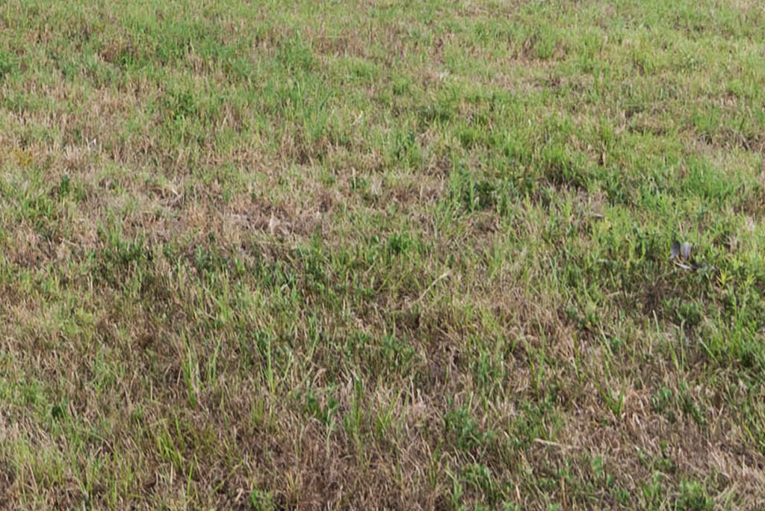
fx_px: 1999
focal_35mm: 94
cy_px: -727
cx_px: -712
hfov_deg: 16.9
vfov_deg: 11.8
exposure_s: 1/6
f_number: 5.6
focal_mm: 16
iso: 100
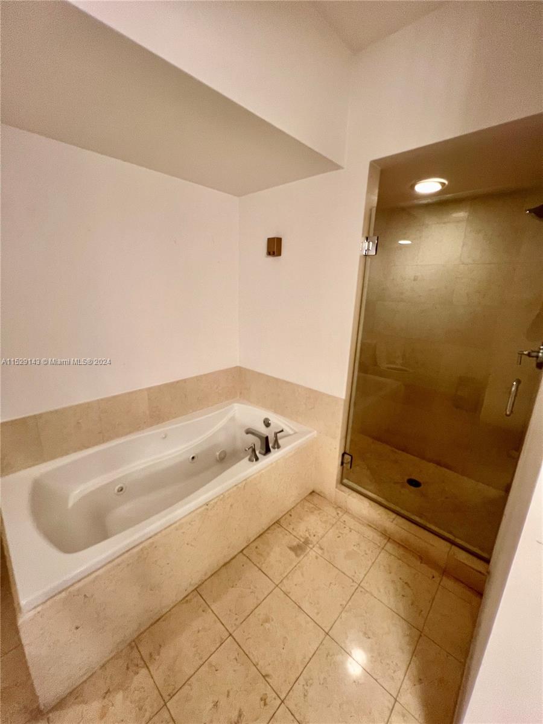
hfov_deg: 89.9
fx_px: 272
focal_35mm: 13
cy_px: 362
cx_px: 272
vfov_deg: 106.2
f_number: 1.8
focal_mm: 1.57
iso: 200
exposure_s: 1/60
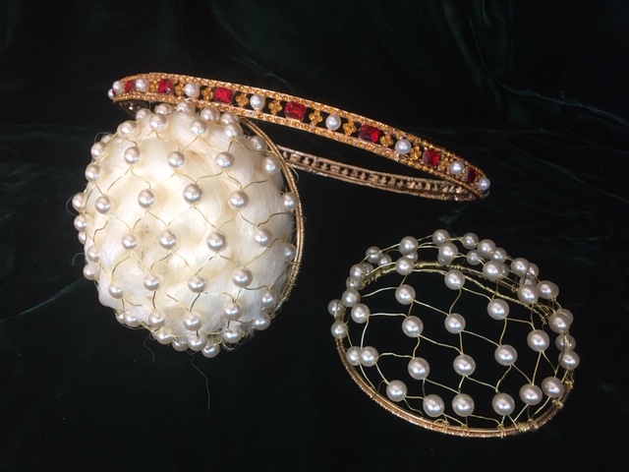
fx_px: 527
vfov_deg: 48.2
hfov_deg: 61.7
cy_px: 236
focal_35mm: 29
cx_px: 314
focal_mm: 4.15
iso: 160
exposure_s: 1/30
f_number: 2.2
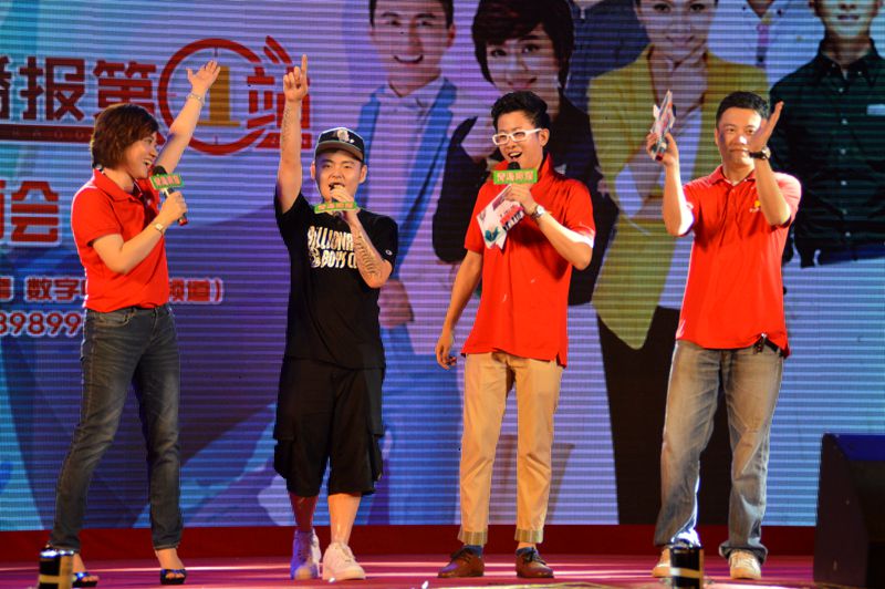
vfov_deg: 15.2
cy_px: 294
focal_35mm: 90
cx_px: 442
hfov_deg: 22.6
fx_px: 2211
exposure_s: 1/500
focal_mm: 60
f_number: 5
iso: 900
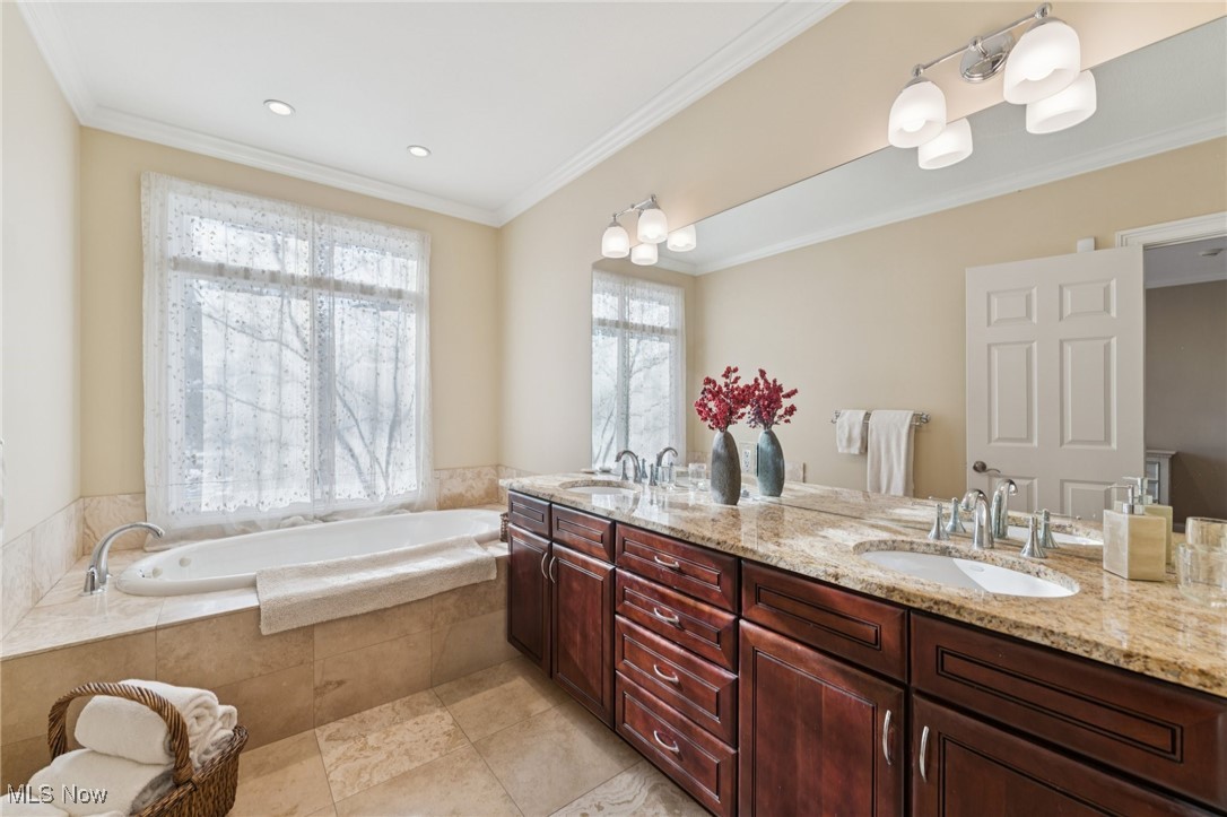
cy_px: 408
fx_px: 477
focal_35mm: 14
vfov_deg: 81.2
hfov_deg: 104.3
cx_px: 614
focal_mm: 14
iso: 200
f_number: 5
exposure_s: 1/125
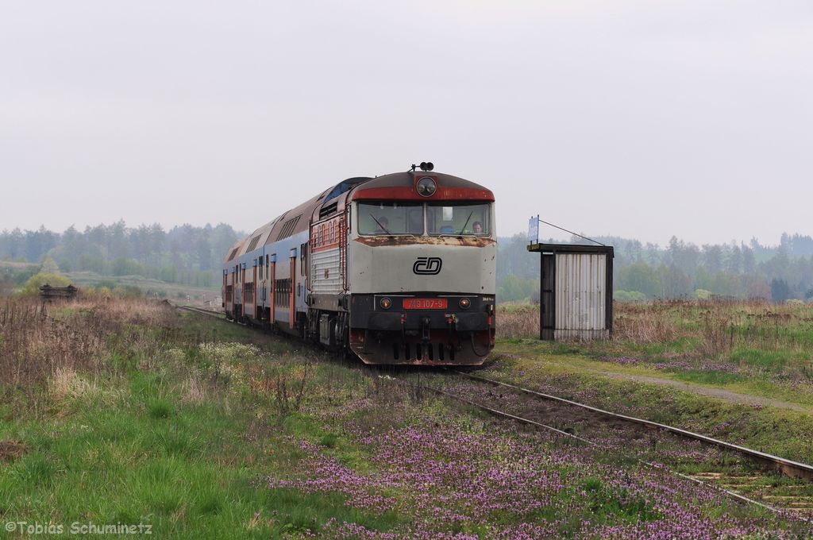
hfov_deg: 17.1
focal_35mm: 120
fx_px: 2707
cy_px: 270
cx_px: 406
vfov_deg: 11.4
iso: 320
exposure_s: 1/500
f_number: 8
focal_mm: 80
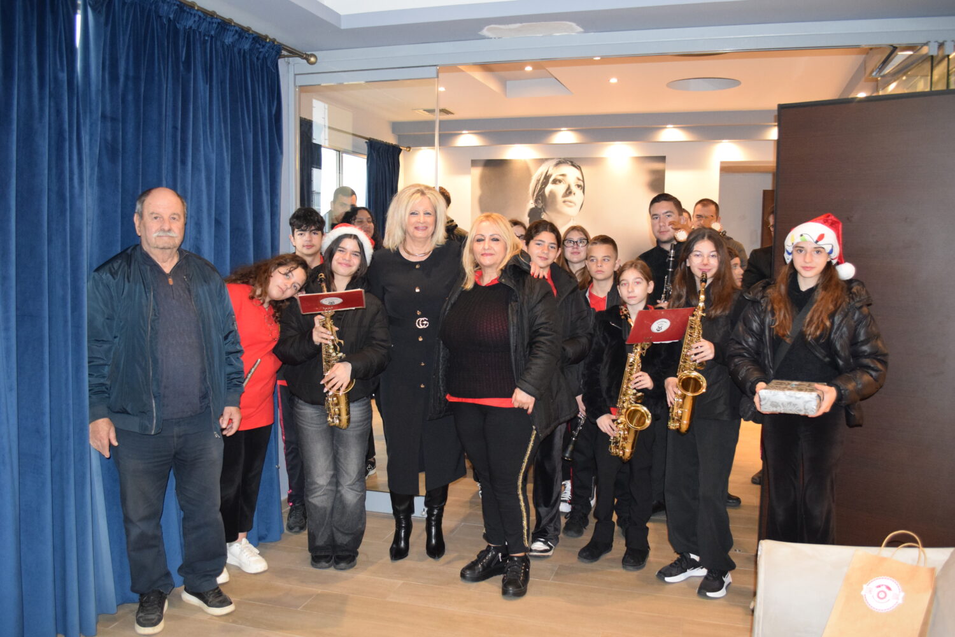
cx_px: 478
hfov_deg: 61.9
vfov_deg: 43.6
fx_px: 796
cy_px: 318
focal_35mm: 30
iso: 2500
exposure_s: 1/60
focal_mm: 20
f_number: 3.8
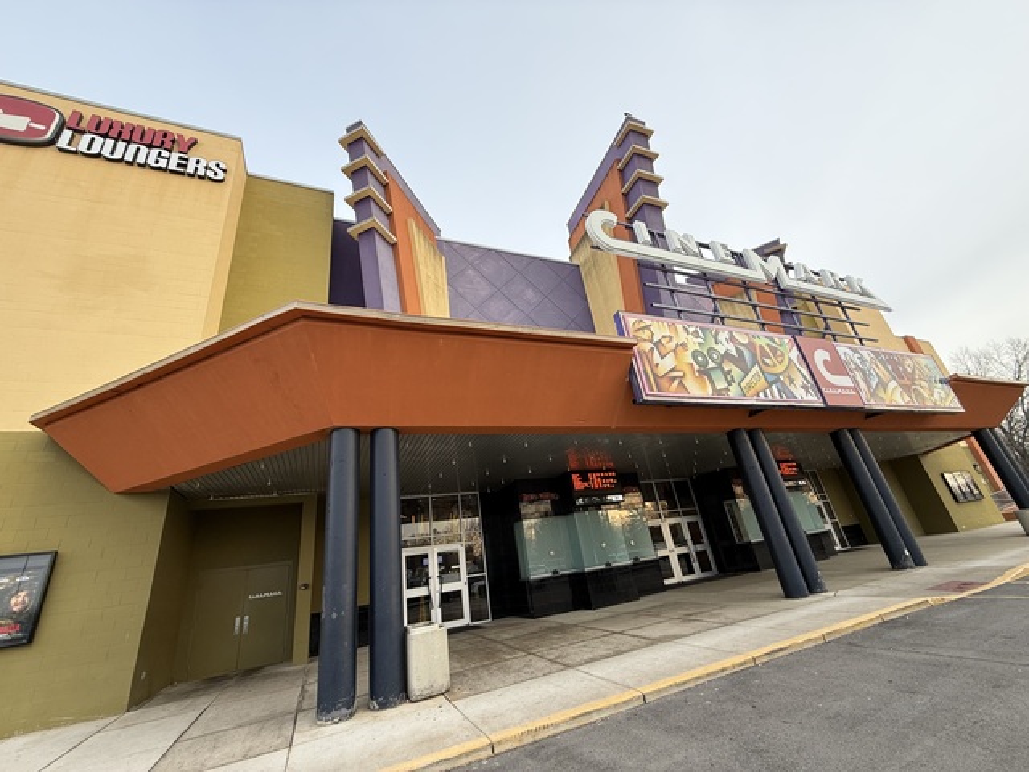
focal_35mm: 14
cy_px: 386
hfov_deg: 102.1
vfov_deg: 85.7
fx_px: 416
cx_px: 514
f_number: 2.2
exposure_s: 1/162
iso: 64
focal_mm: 2.22
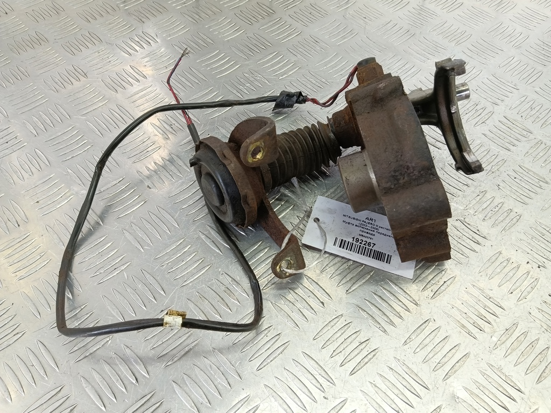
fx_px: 366
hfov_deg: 73.9
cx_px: 276
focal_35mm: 23
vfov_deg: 58.9
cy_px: 206
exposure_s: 1/50
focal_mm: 4.11
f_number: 1.6
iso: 129
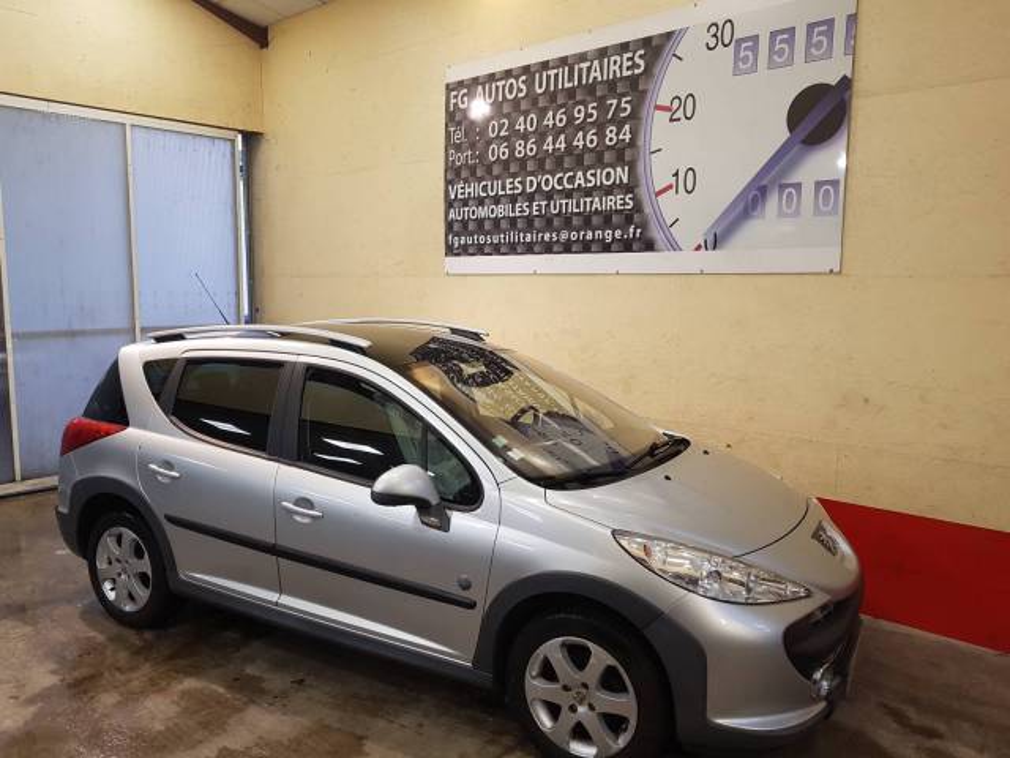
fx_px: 759
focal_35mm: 26
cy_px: 379
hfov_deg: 67.3
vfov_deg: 53.1
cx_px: 505
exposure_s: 1/50
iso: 100
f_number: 1.7
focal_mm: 4.2
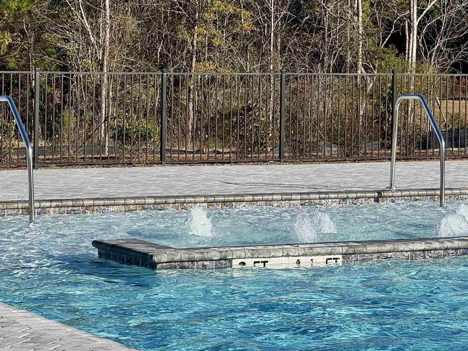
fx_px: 1892
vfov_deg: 10.6
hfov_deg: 14.1
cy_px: 62
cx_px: 307
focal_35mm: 140
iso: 25
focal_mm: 9
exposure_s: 1/889
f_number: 2.8
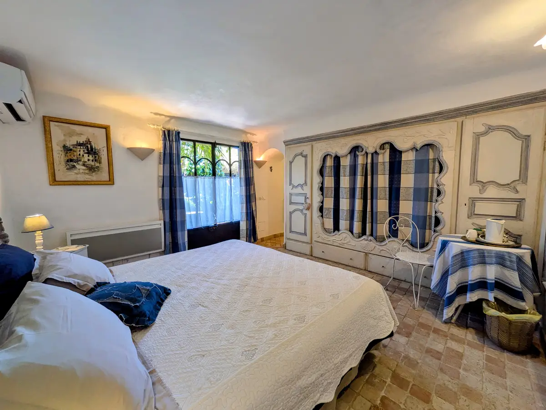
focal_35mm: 14
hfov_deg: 102.1
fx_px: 221
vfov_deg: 85.7
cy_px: 205
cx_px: 273
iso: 64
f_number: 2.2
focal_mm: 1.83
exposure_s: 1/50
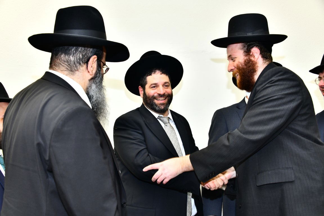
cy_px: 108
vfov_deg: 30.5
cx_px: 162
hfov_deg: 44.5
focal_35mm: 44
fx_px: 396
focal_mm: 44
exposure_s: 1/100
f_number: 5.6
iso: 1000
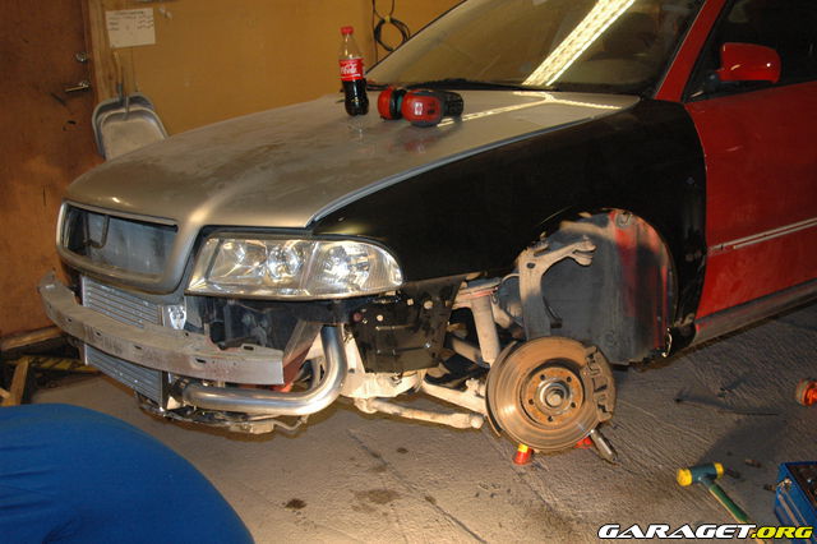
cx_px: 408
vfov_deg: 31.9
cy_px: 272
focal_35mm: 42
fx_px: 953
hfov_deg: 46.4
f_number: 4.5
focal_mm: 28
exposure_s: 1/60
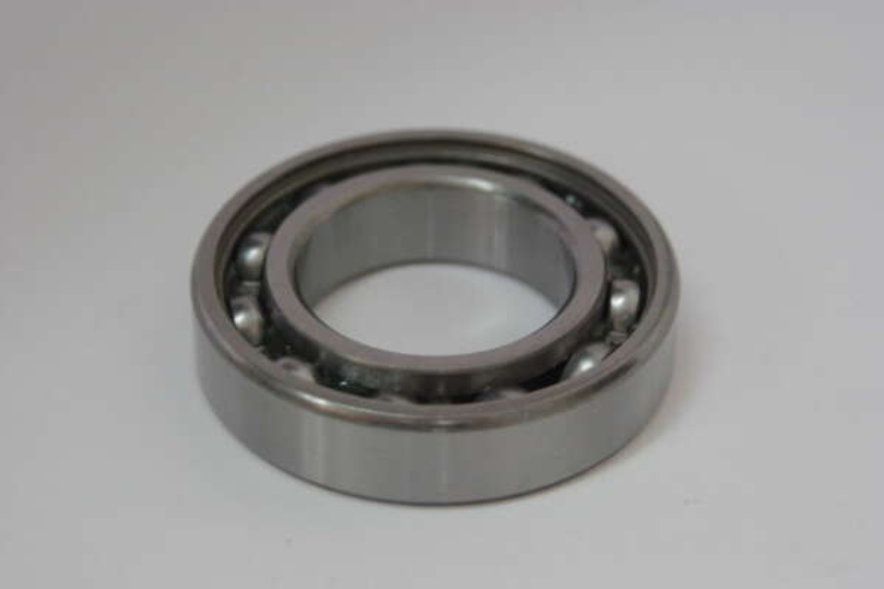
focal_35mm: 120
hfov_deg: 17.1
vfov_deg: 11.4
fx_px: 2946
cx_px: 442
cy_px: 294
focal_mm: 80
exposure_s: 1/30
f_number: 5.6
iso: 800
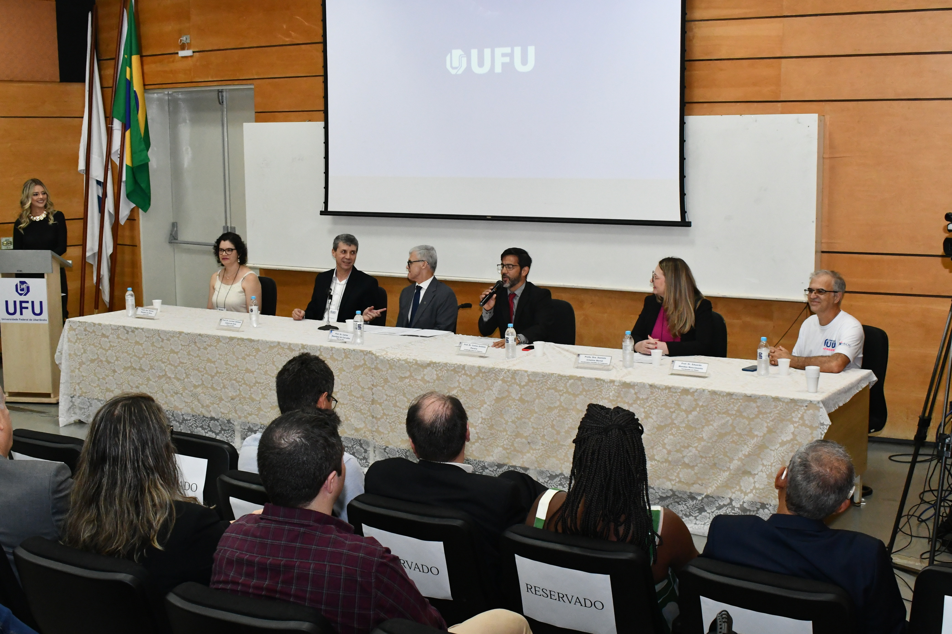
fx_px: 1216
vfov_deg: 29.2
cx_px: 476
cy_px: 317
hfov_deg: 42.7
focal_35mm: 46
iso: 3200
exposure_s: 1/100
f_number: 10
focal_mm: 31
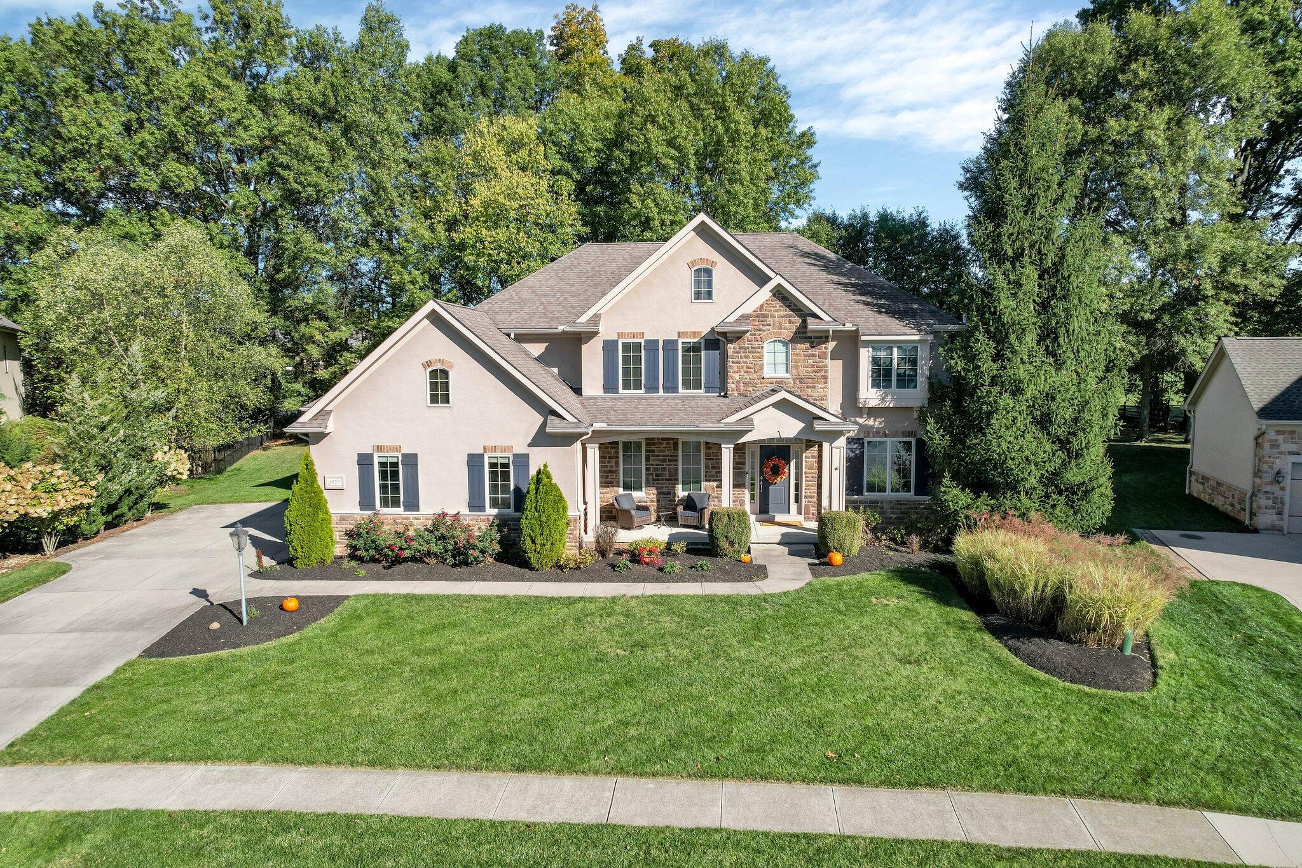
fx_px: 796
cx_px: 651
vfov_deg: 57.2
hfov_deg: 78.6
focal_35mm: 22
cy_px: 434
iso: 120
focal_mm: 8.38
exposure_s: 1/1500
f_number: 2.8
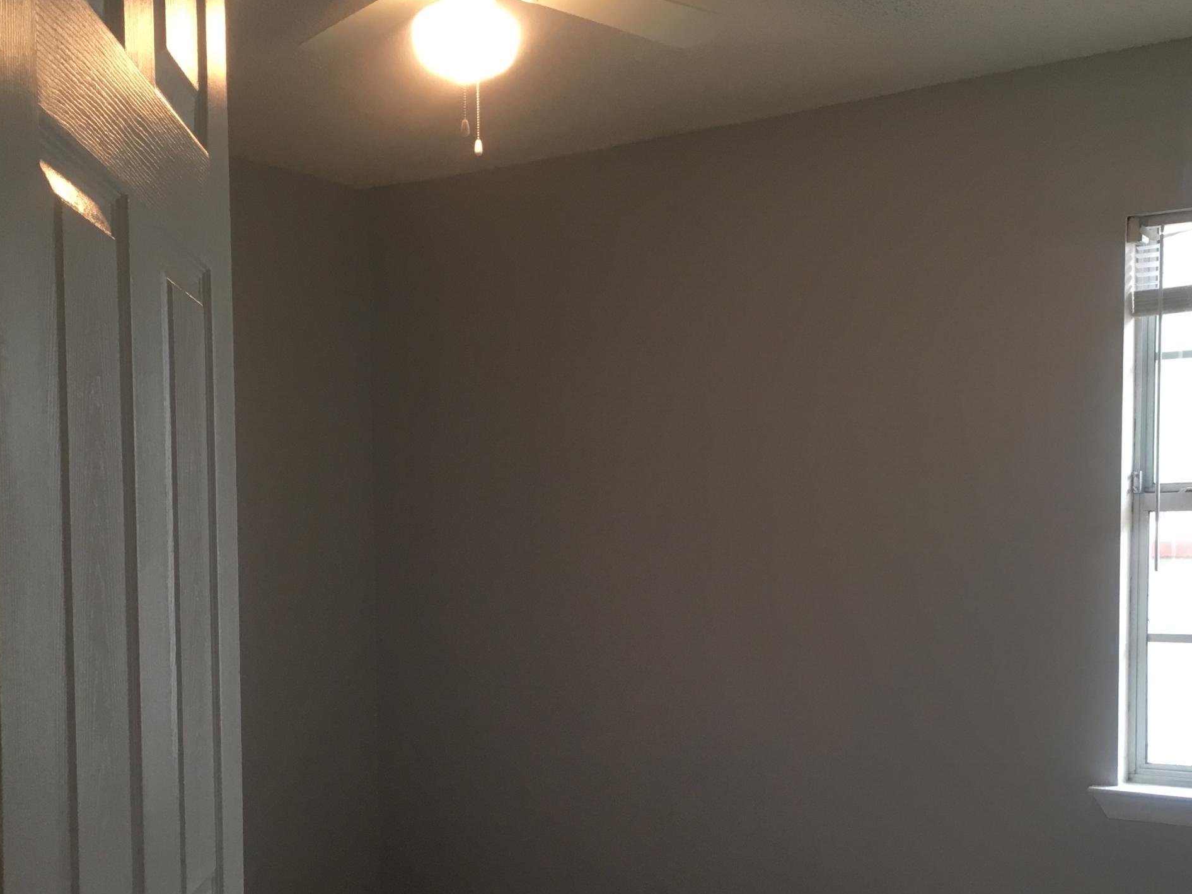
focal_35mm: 46
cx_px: 548
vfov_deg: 31.1
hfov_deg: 41.2
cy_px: 637
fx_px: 1584
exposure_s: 1/30
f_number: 2.2
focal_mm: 4.15
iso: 64
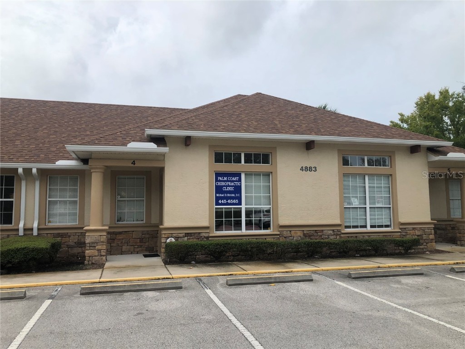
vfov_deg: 49.7
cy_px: 174
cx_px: 232
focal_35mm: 28
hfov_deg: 63.4
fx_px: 376
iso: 20
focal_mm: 3.99
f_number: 1.8
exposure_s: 1/2088
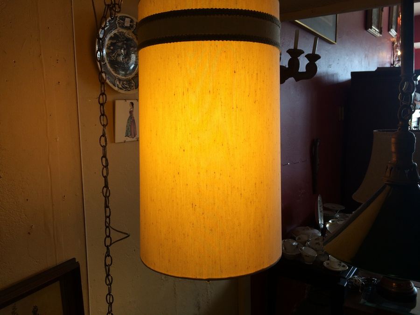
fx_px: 364
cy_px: 158
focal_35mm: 30
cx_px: 210
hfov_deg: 60.0
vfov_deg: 46.8
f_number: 2.2
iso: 40
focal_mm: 4.12
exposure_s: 1/60
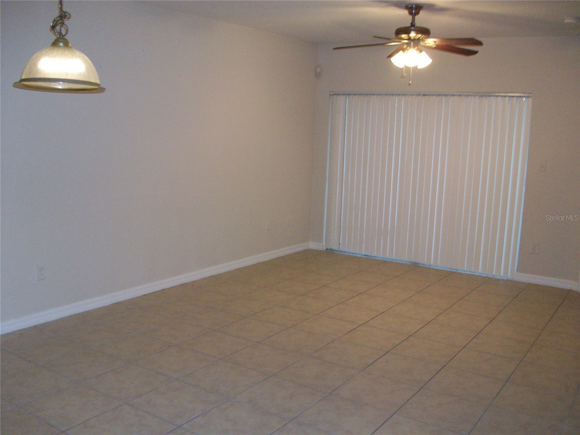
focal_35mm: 34
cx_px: 290
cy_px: 218
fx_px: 570
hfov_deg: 54.0
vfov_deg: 41.8
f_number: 2.8
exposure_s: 1/60
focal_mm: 5.7
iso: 160
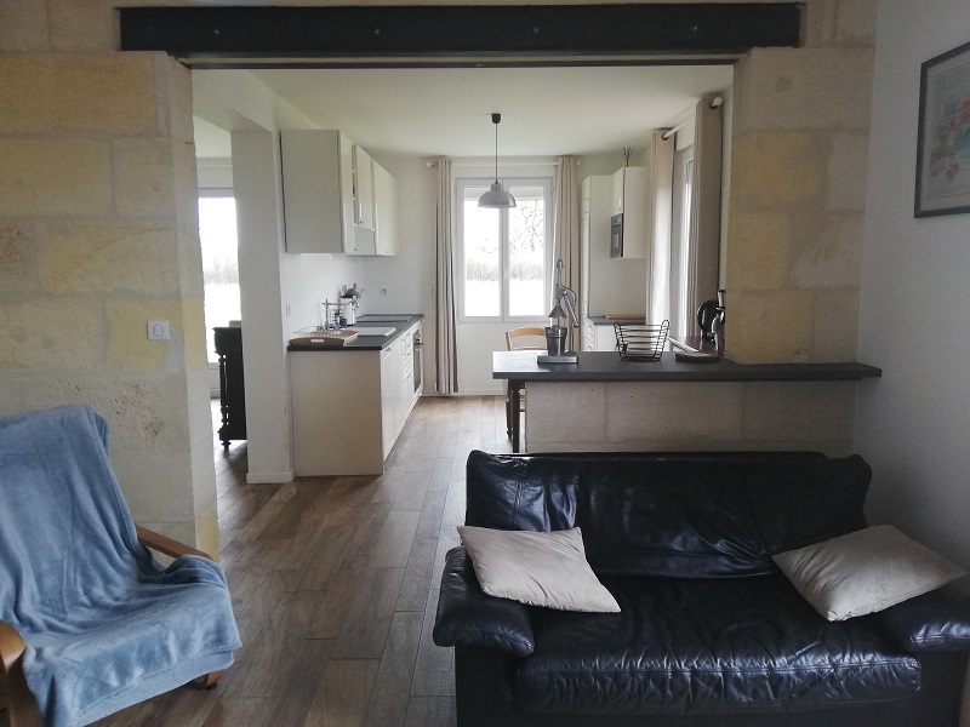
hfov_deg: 67.3
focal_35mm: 26
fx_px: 729
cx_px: 485
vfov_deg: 53.1
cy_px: 364
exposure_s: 1/50
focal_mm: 3.81
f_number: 2.2
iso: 200
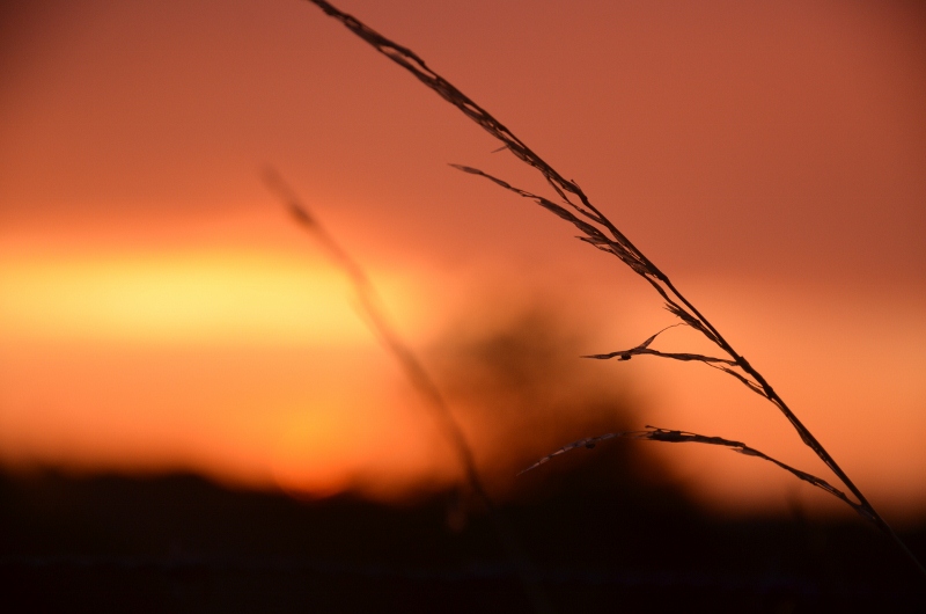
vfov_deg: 8.7
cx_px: 463
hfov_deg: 13.1
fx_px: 4043
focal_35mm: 158
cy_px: 307
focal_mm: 105
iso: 400
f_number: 5.6
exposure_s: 1/50
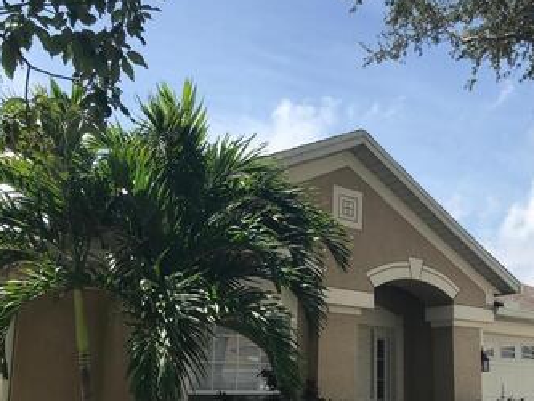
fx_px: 648
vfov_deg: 33.8
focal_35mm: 42
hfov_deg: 43.9
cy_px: 293
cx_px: 370
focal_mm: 3.99
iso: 20
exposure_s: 1/1996
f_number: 1.8
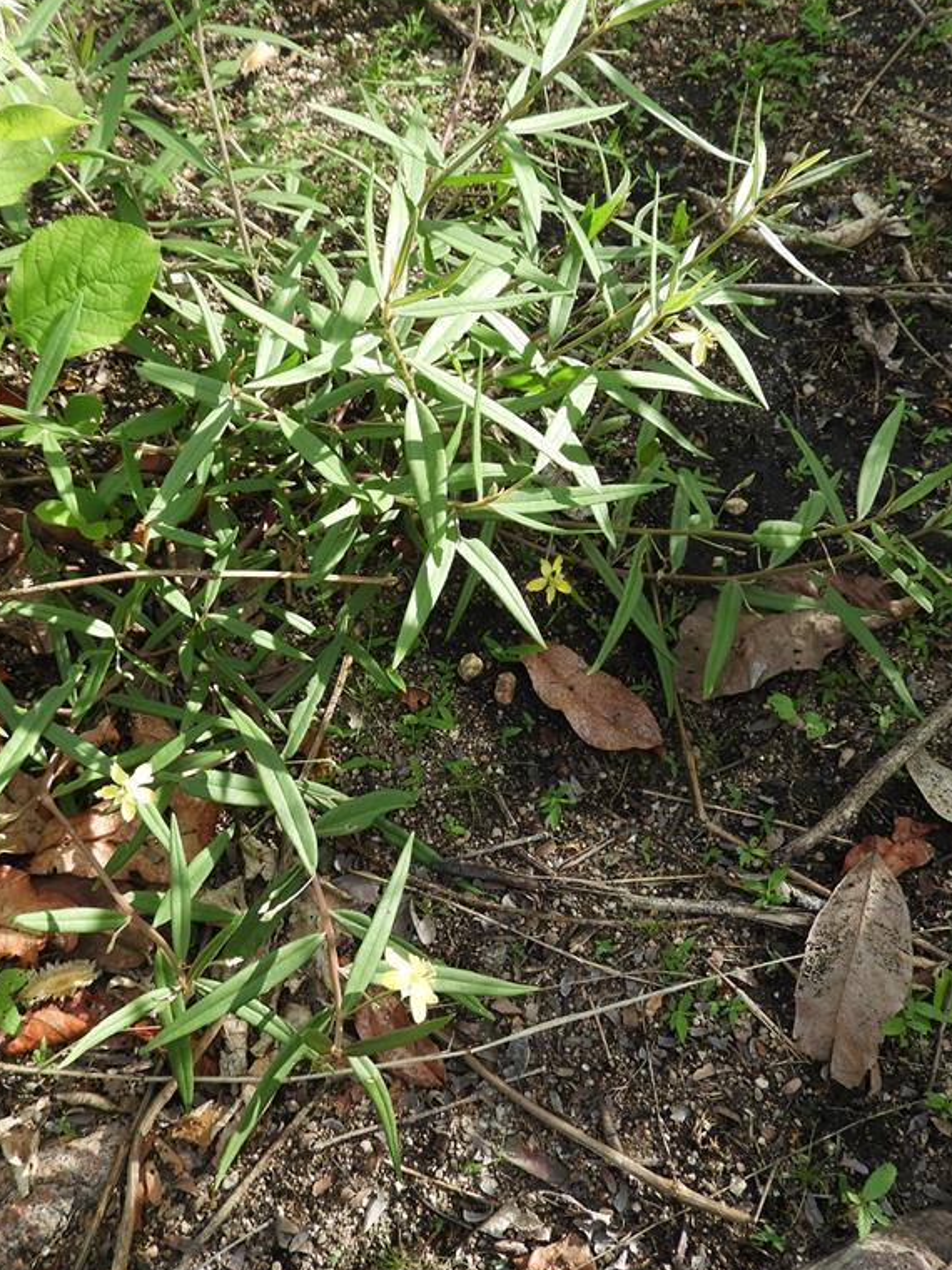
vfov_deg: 55.4
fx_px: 1210
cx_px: 382
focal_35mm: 33
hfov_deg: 42.7
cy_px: 635
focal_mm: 4.3
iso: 100
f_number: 3.3
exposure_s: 1/320
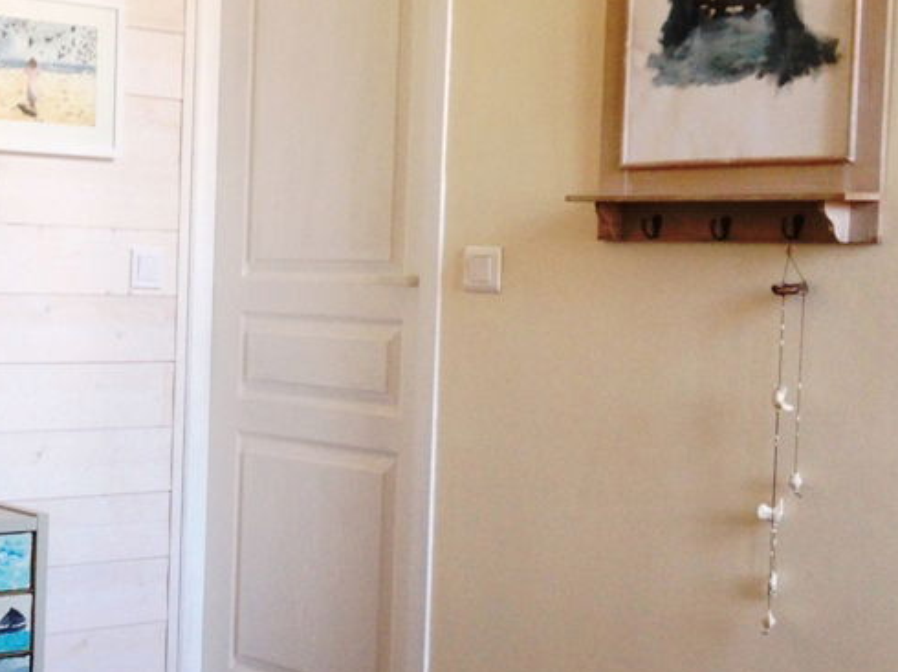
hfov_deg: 27.4
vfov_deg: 21.3
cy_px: 375
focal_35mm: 69
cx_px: 125
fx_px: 1789
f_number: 2.4
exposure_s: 1/20
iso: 80
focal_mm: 4.12
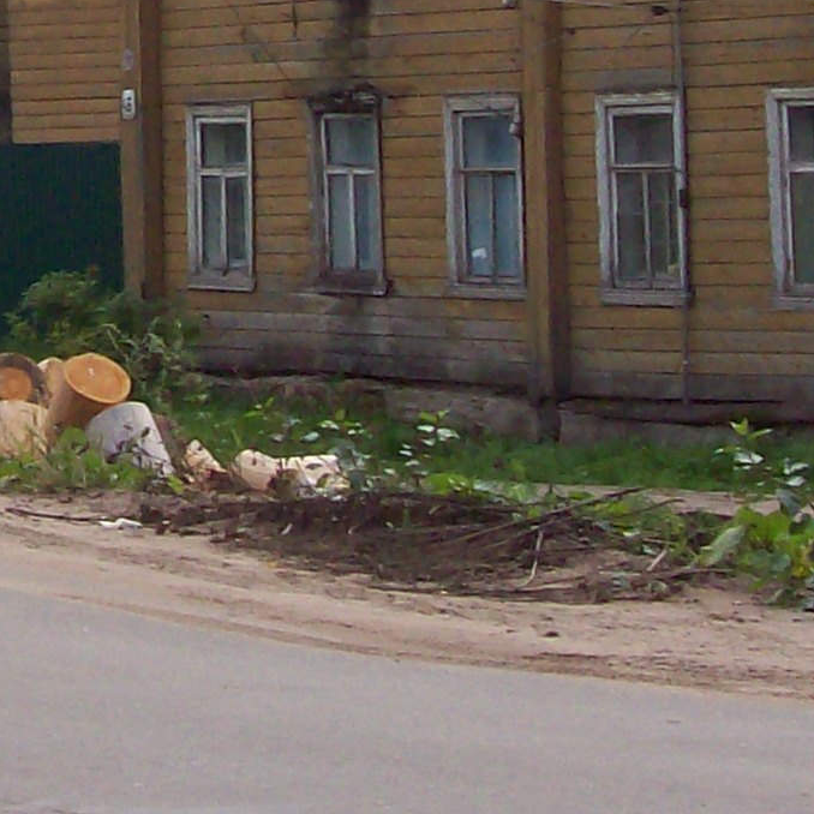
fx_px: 5534
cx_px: -289
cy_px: -249
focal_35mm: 208
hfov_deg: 8.3
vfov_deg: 8.3
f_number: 6
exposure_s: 1/344
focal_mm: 9.4
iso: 80
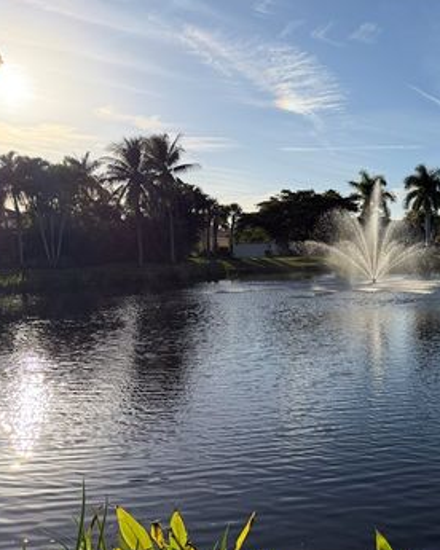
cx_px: 381
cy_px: 286
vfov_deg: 52.8
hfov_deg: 40.6
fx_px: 553
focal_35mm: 34
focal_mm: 6.76
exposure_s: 1/8130
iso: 125
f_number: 1.78
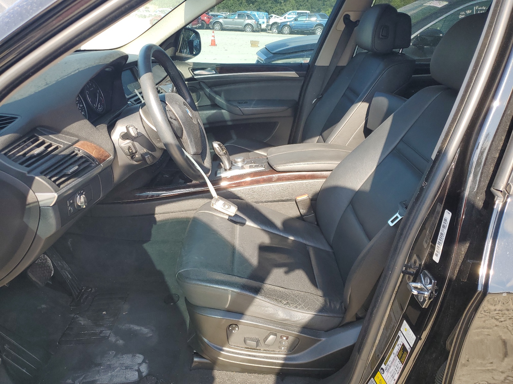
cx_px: 256
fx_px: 385
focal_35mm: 26
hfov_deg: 67.3
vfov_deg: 53.1
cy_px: 192
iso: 50
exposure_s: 1/500
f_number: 1.5
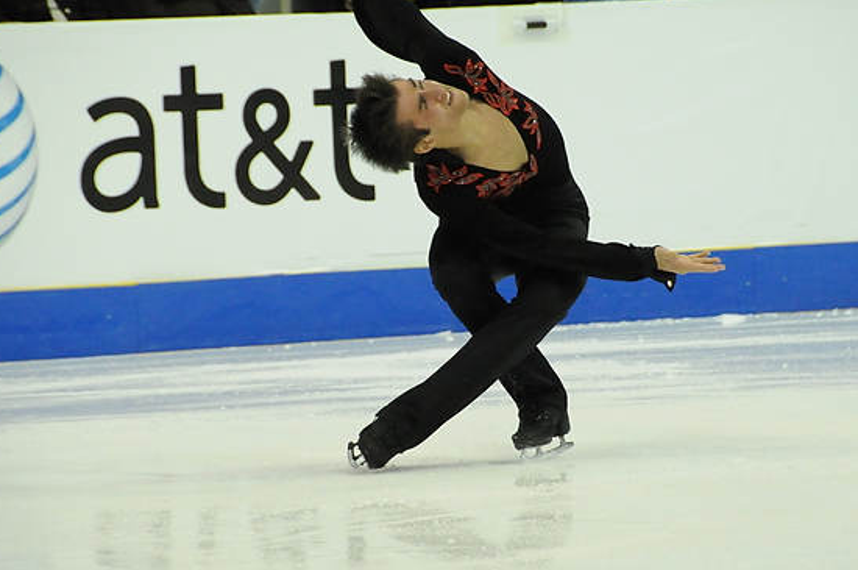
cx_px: 488
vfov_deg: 3.1
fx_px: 10376
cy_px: 274
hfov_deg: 4.7
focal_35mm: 436
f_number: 5.6
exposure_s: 1/800
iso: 3200
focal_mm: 200
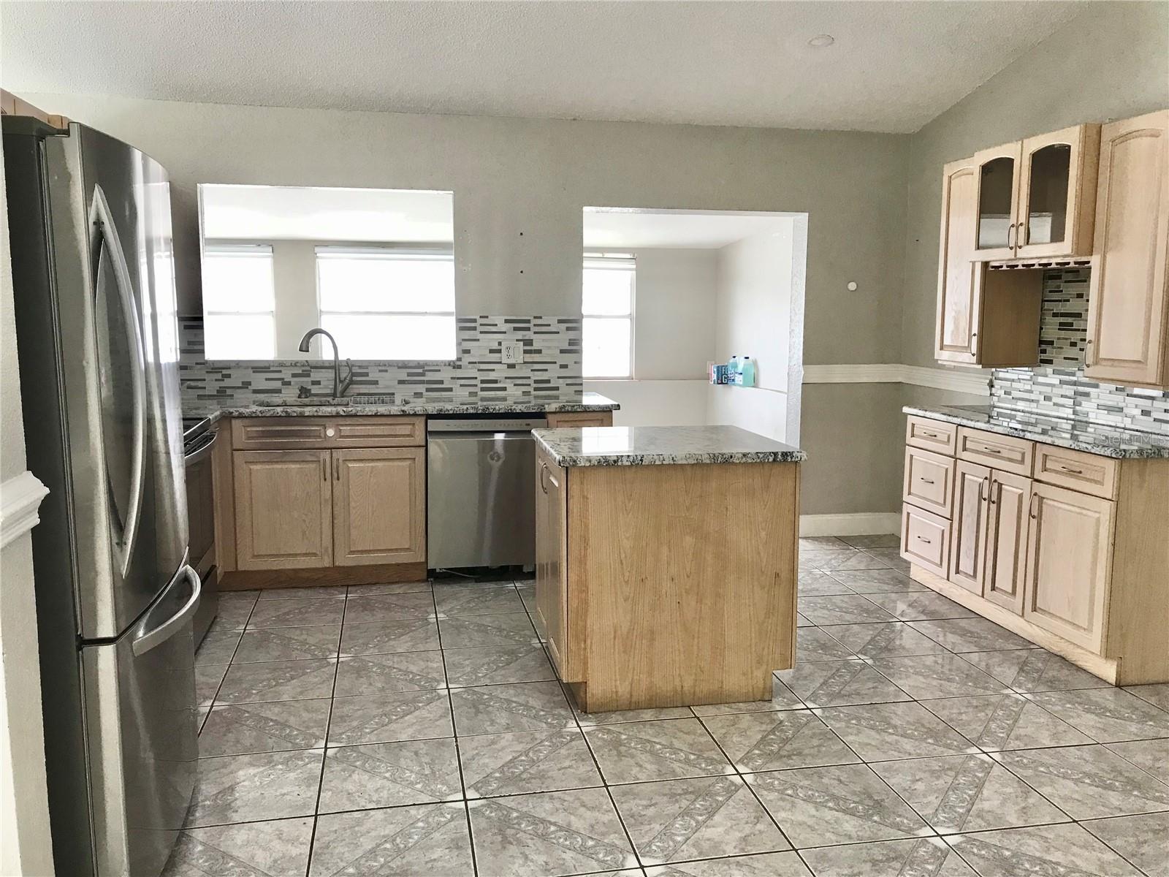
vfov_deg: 49.7
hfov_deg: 63.4
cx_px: 584
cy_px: 438
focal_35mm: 28
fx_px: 946
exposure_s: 1/30
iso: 20
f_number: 1.8
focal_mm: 3.99
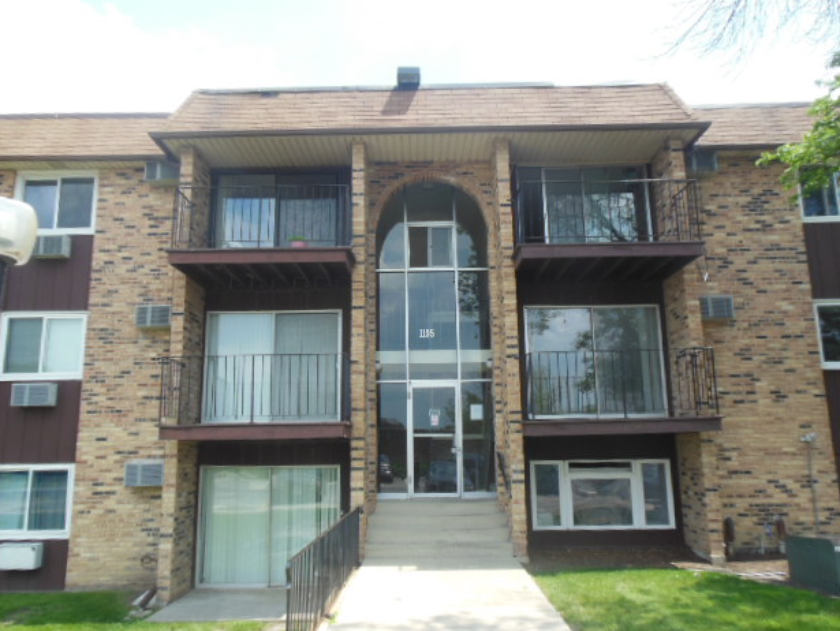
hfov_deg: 67.3
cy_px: 318
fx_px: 631
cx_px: 408
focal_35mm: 26
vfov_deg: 53.1
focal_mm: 4.5
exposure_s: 1/640
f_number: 3.2
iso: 125
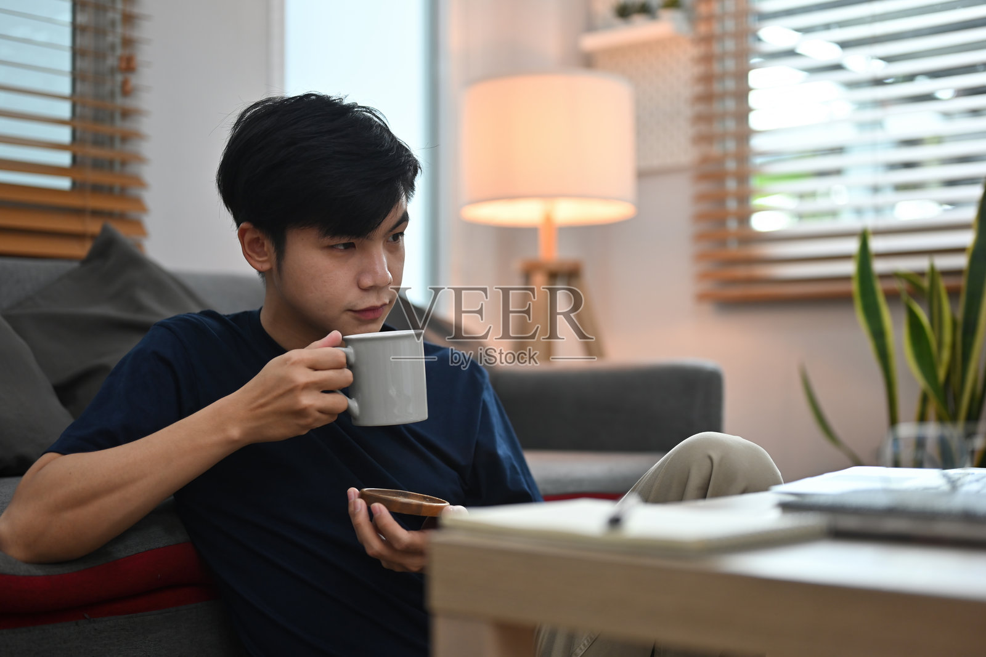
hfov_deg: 39.6
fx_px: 1369
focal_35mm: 50
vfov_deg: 27.0
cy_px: 328
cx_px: 493
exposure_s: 1/200
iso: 250
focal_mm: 50
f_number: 2
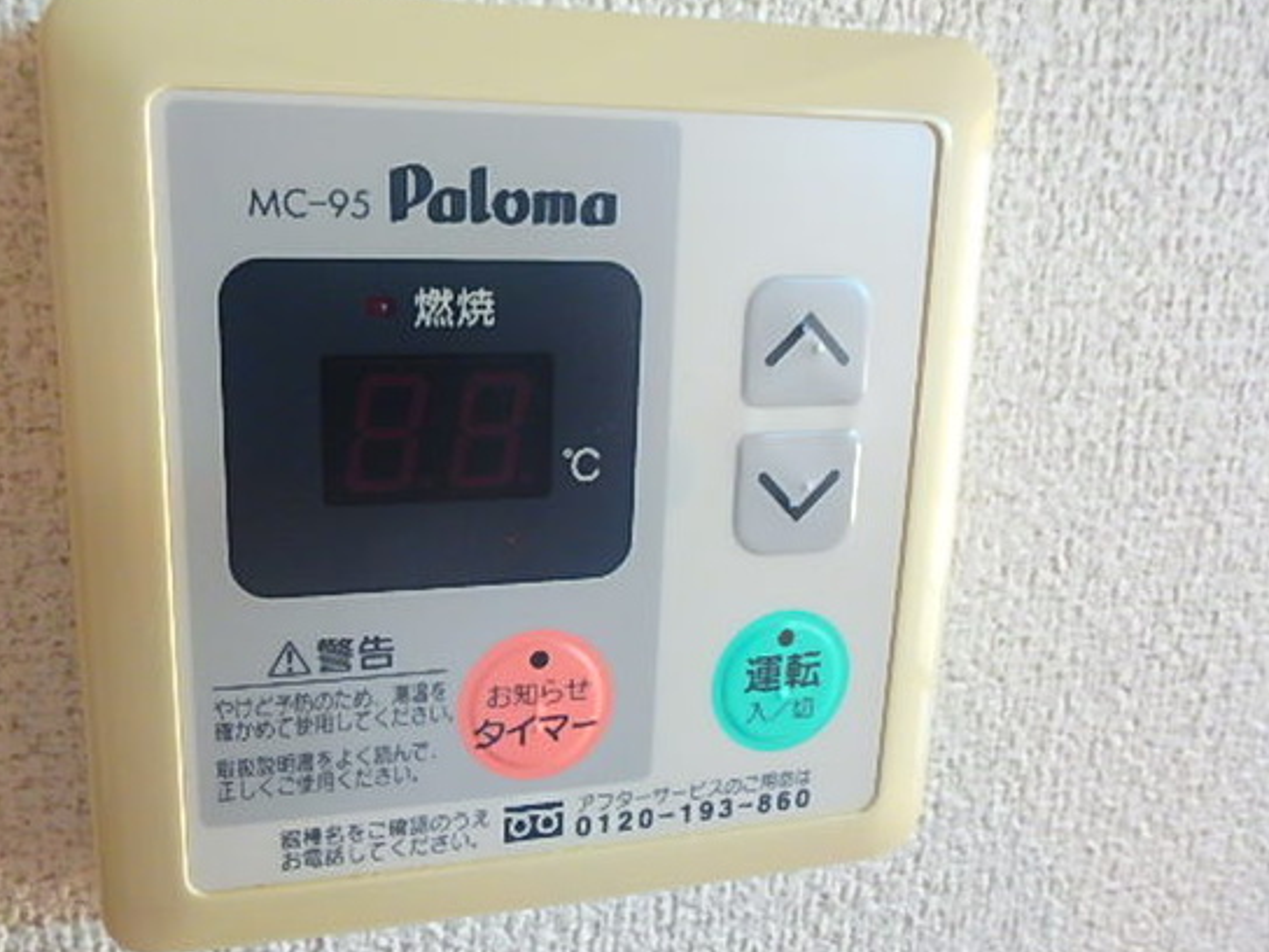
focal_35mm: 27
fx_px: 990
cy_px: 468
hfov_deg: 64.6
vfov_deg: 51.4
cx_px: 499
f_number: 3.5
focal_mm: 3.7
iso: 320
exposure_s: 1/30
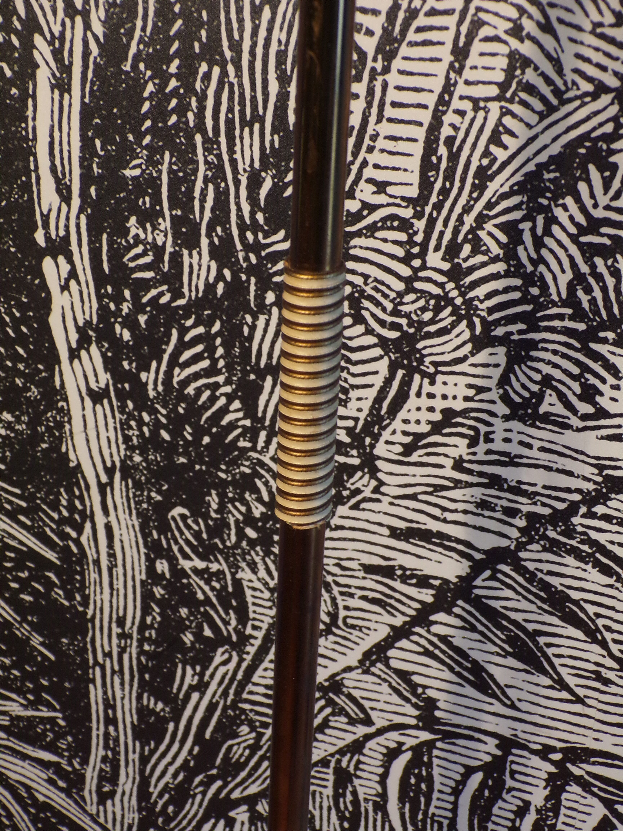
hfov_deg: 29.7
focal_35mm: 49
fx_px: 1176
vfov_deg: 38.9
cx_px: 312
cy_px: 416
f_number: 3.5
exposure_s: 1/17
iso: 205
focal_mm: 8.7
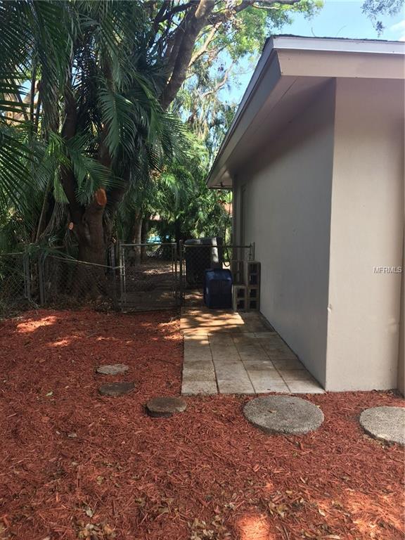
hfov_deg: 48.2
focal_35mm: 29
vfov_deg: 61.7
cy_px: 270
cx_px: 202
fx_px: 452
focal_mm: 4.15
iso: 25
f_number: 2.2
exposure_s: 1/200
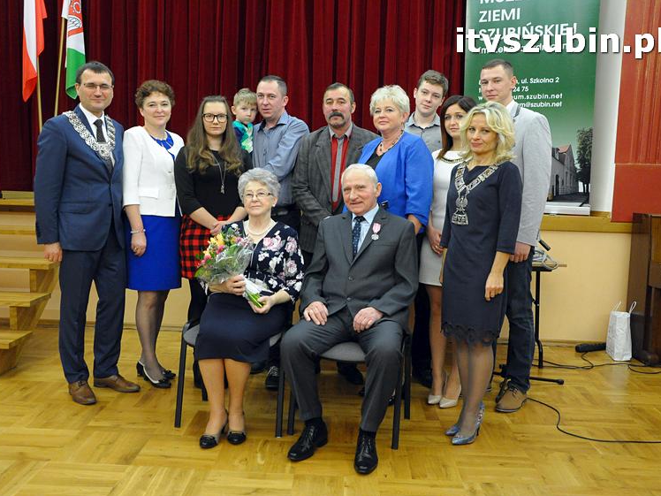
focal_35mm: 36
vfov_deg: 39.7
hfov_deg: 51.3
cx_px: 321
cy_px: 249
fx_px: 687
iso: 2500
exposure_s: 1/80
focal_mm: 22
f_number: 5.6
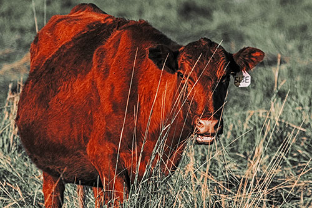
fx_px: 10396
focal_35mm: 1200
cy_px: 104
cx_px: 156
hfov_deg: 1.7
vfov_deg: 1.1
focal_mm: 1200
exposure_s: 1/1250
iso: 2800
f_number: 13
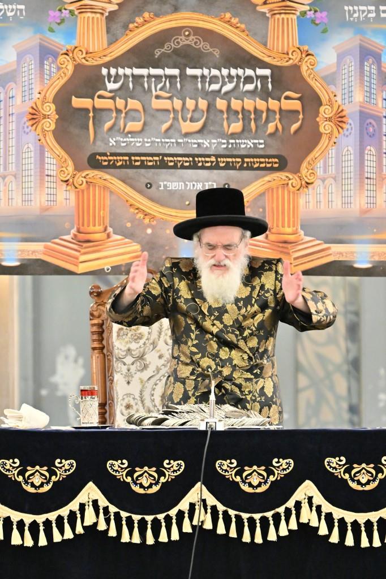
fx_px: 4828
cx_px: 193
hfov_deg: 4.6
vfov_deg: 6.9
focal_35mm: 300
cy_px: 290
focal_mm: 200
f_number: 2.8
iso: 2000
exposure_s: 1/200
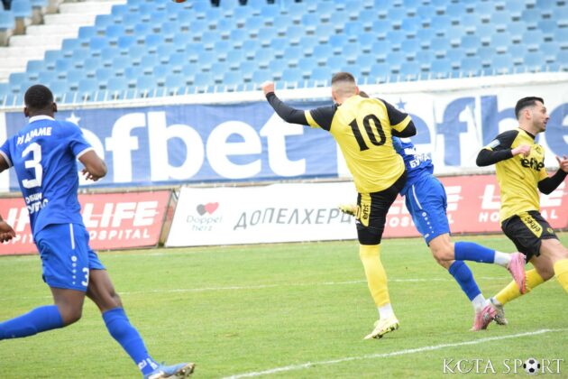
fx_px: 4970
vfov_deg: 4.4
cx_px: 284
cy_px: 190
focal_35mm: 315
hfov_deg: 6.5
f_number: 5.3
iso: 1600
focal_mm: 210
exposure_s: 1/800
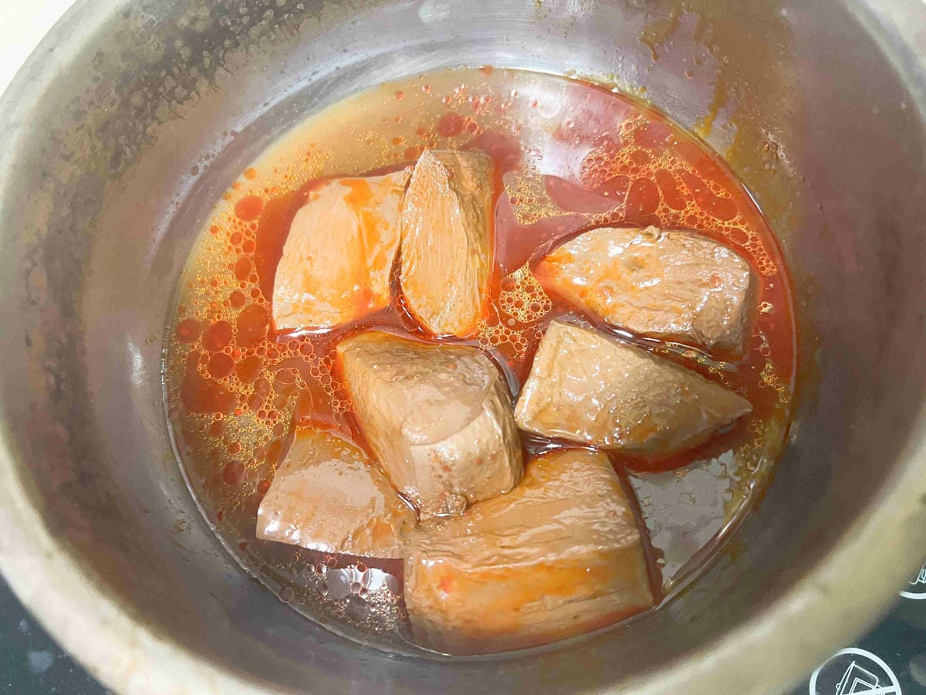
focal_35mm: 26
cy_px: 348
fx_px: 696
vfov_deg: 53.1
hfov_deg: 67.3
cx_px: 463
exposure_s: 1/30
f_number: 1.5
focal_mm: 5.7
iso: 500
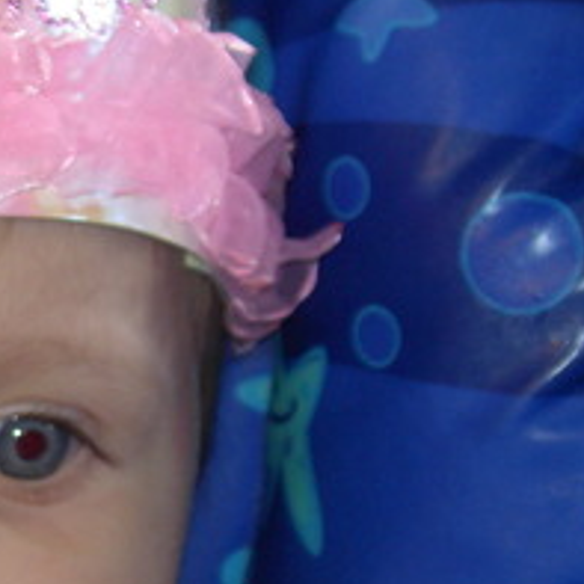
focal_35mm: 158
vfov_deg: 11.0
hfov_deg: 10.7
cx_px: -302
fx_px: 3016
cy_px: 412
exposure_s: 1/68.5
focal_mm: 11.3
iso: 100
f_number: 3.3
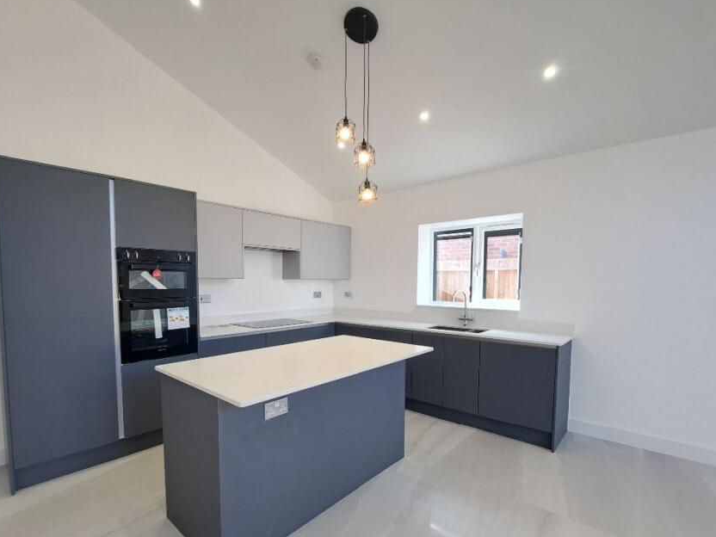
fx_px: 331
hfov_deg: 94.5
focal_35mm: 16
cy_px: 304
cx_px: 349
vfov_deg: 77.7
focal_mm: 1.74
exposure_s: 1/50
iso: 64
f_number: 2.2
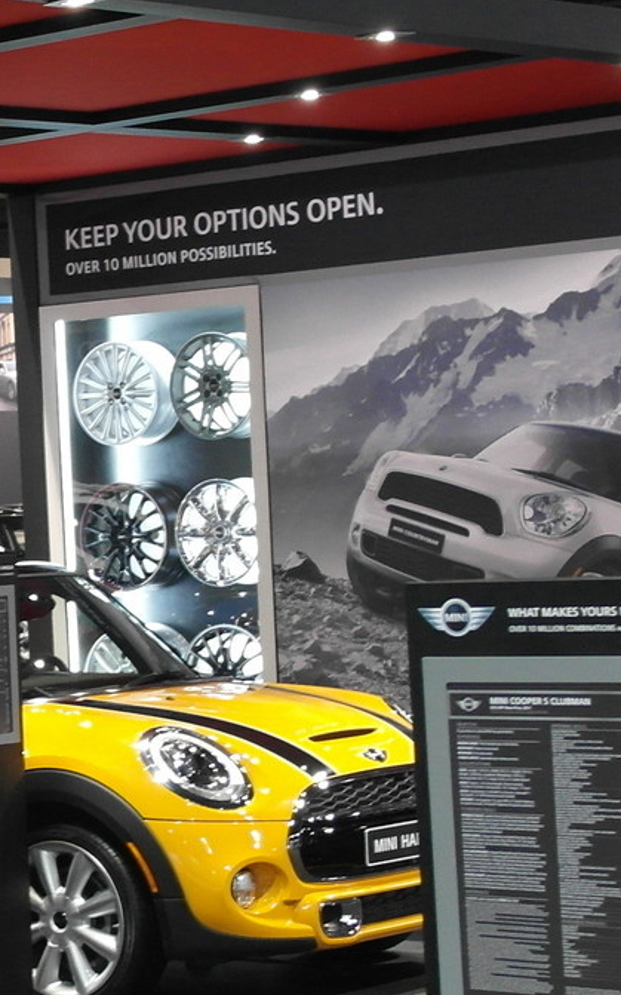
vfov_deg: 18.3
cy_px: 567
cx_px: -335
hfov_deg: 11.0
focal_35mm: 114
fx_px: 3089
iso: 800
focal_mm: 20
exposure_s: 1/20
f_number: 3.5
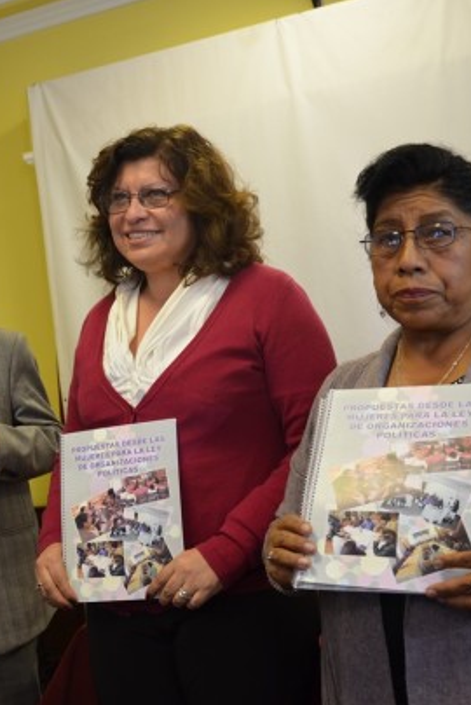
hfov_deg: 24.1
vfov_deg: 36.2
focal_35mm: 55
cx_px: 71
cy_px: 354
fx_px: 1077
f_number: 3.8
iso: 800
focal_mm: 24
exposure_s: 1/60
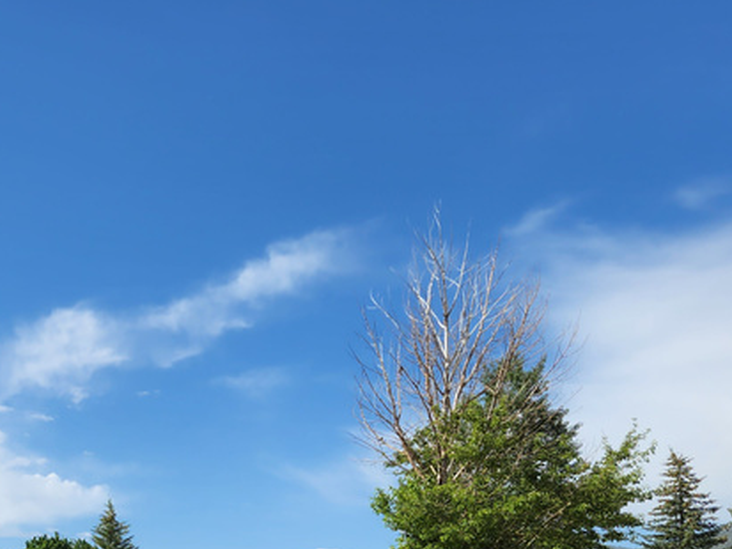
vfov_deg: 23.9
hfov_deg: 31.1
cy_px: 616
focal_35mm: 57
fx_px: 1206
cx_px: -12
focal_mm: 5.4
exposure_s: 1/1728
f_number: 1.8
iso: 20
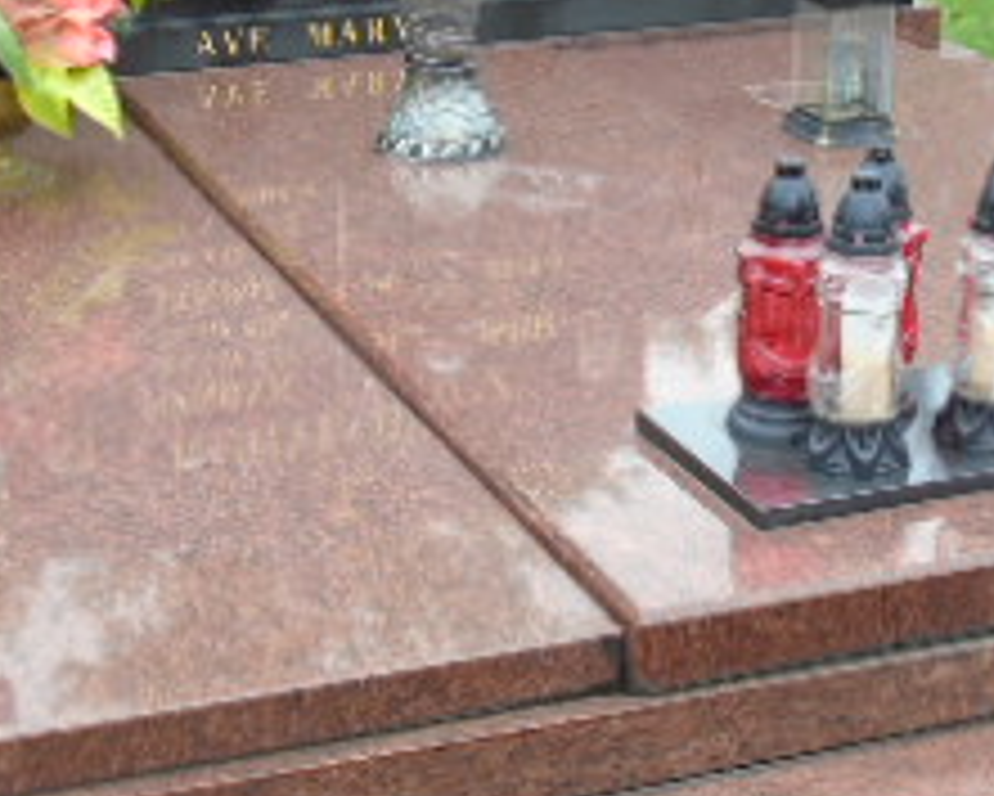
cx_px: 535
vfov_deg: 18.7
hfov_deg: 23.3
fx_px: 2413
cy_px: 283
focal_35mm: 82
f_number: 3.6
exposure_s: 1/60
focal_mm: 5.2
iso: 80
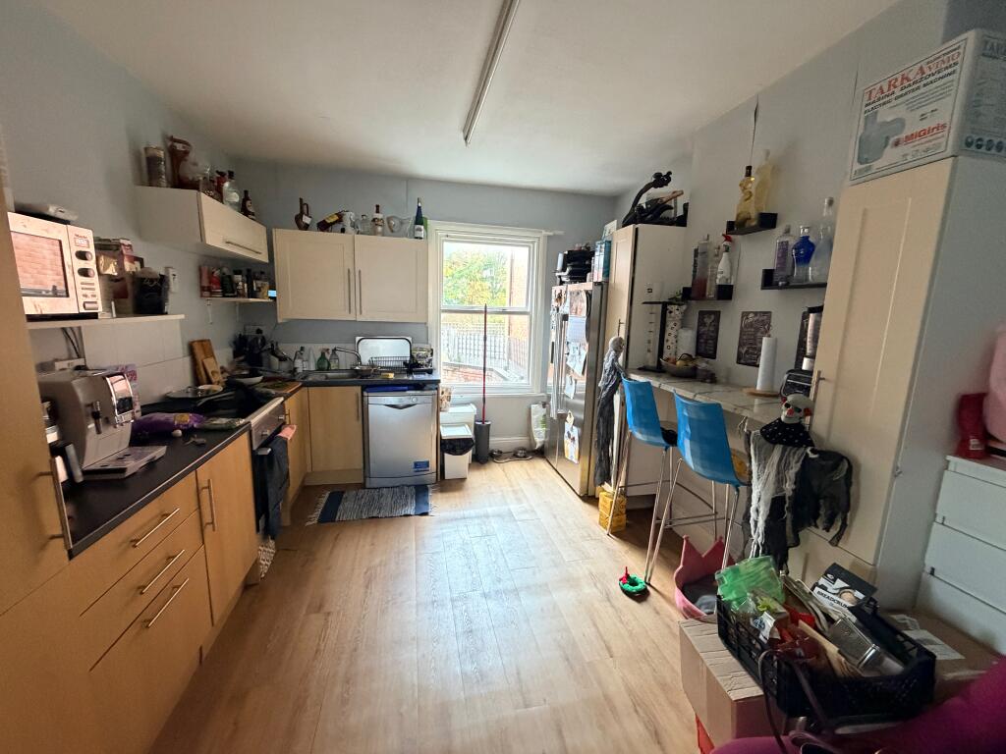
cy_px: 377
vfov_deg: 85.7
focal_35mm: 14
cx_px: 503
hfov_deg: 102.1
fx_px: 407
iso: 800
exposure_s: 1/60
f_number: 2.2
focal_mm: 2.22
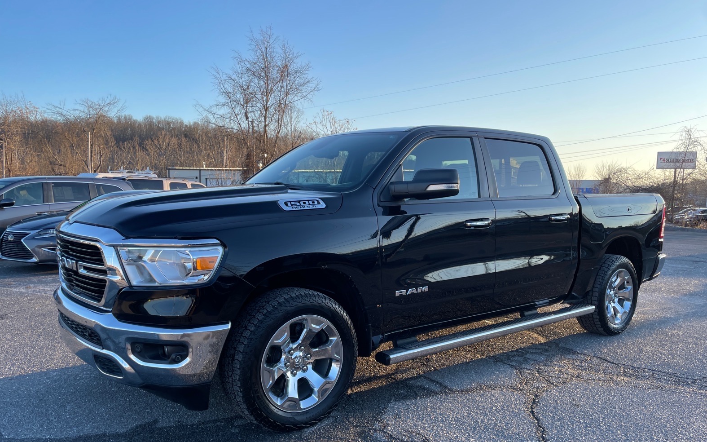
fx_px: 539
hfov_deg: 66.5
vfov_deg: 44.3
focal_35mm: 28
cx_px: 356
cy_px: 263
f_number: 1.6
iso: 32
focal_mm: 4.2
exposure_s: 1/532
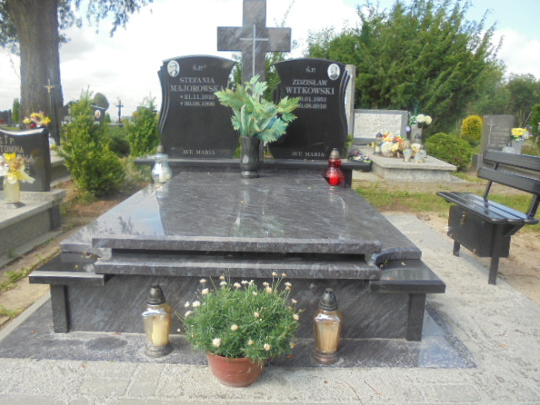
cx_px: 265
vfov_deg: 49.8
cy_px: 192
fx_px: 437
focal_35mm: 28
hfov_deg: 63.4
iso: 100
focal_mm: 4.6
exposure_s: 1/320
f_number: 3.5
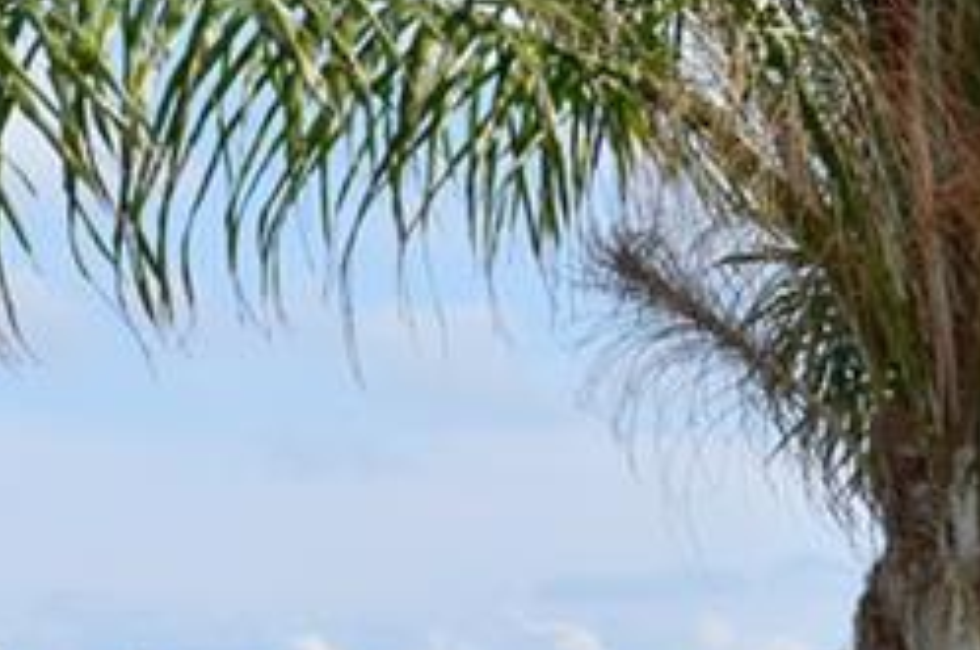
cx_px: 429
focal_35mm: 111
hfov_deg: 18.4
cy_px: 337
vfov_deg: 12.3
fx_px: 3016
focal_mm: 18
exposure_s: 1/250
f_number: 8
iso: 100
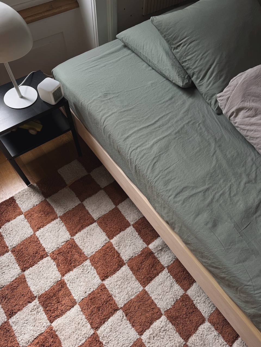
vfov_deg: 71.6
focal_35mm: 24
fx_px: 241
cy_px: 174
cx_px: 130
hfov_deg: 56.8
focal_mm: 6.76
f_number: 1.78
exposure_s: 1/200
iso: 64
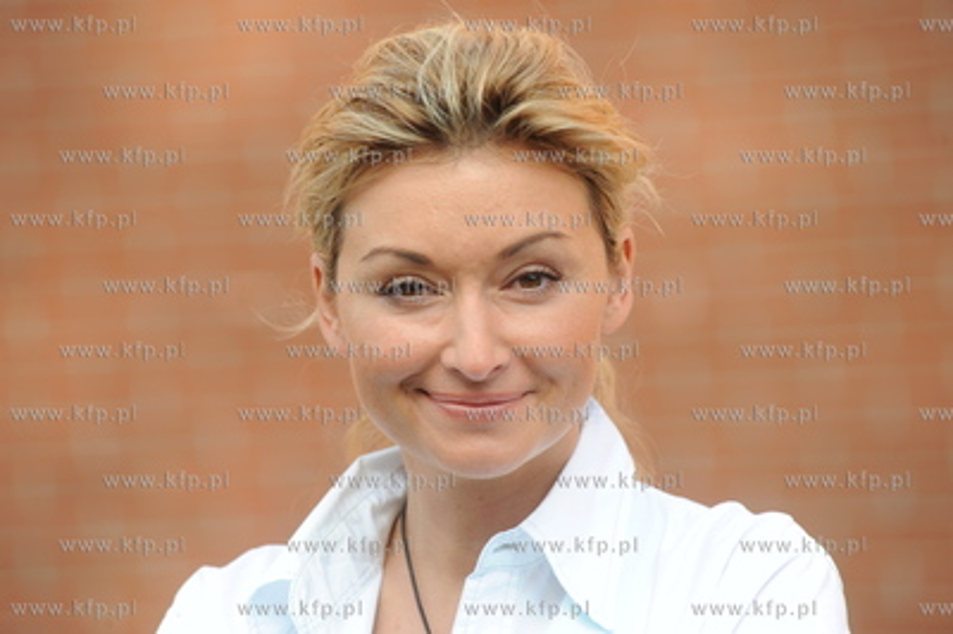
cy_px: 317
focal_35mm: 200
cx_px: 476
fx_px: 5290
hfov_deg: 10.3
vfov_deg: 6.9
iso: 200
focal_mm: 200
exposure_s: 1/250
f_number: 5.6
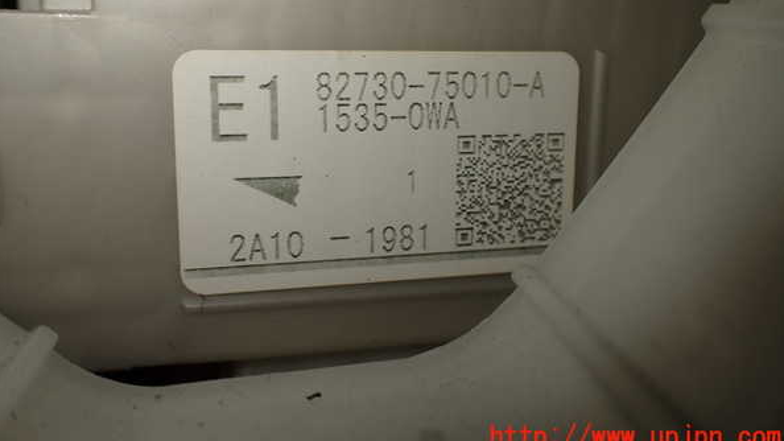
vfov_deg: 35.4
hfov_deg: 59.5
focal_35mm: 33
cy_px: 157
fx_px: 686
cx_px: 392
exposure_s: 1/160
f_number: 3.2
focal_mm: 5.4
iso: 100
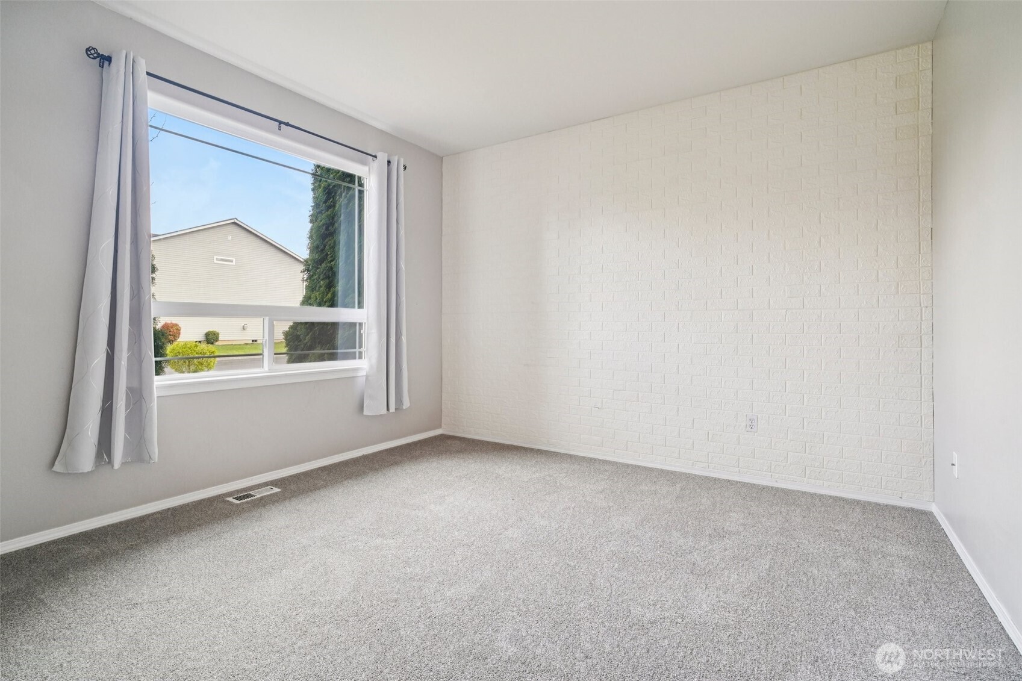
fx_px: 454
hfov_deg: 96.7
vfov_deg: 73.7
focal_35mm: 16
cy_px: 340
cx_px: 511
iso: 1600
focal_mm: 16
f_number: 8
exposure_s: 1/60
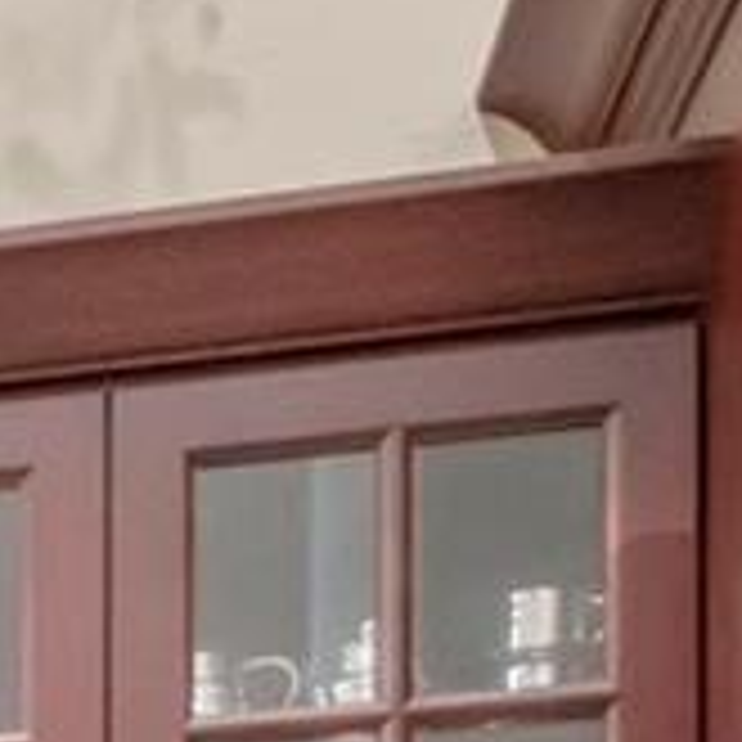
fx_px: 3301
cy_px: 1790
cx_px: -1304
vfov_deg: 10.9
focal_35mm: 136
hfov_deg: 10.2
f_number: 10
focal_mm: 11
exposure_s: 1/15
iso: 1250
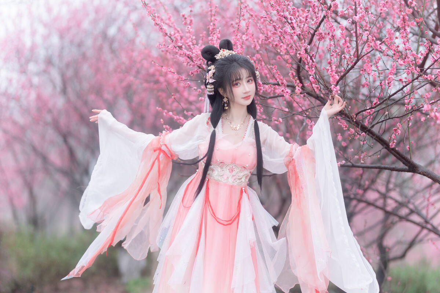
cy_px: 146
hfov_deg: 23.9
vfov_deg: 16.1
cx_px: 220
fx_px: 1039
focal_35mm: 85
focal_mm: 85
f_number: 1.4
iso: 250
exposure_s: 1/800
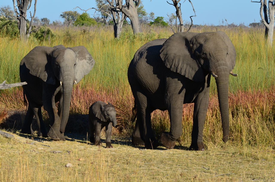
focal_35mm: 188
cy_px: 91
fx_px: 1429
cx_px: 138
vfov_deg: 7.3
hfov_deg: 11.0
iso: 100
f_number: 11
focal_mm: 125
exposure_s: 1/125
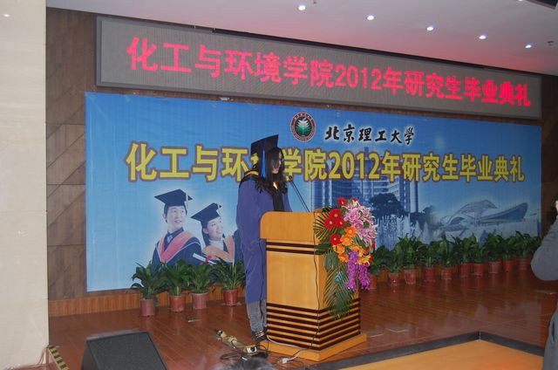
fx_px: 603
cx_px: 279
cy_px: 185
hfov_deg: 49.6
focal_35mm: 39
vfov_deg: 34.1
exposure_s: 1/60
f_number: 4
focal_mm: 26
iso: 400
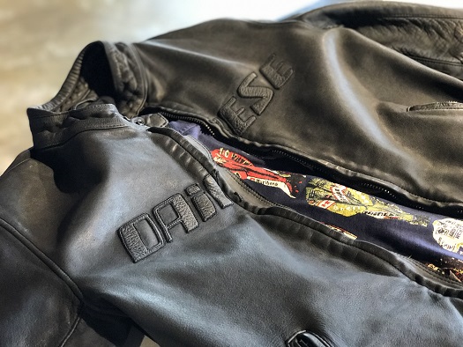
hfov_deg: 33.8
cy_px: 174
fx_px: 763
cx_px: 232
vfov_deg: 25.7
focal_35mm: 57
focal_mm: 6.6
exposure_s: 1/60
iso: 320
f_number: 2.8
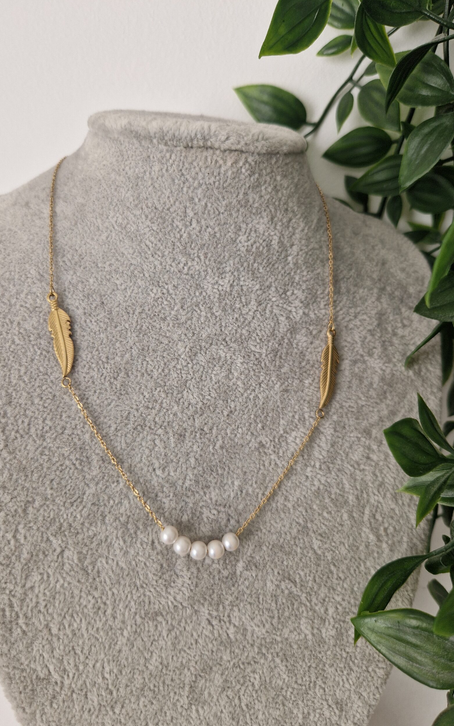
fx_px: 495
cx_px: 200
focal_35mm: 25
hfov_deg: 49.2
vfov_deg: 72.5
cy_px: 370
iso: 50
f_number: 1.8
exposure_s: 1/447
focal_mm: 5.4
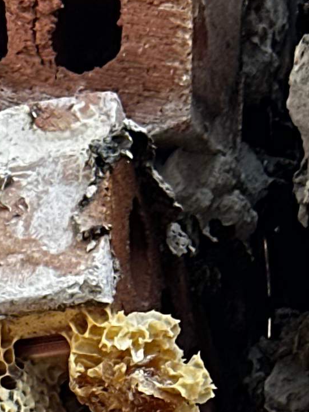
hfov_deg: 5.5
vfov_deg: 7.2
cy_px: 828
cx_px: -310
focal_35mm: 266
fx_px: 3166
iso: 64
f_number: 1.78
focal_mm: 6.86
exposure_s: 1/426
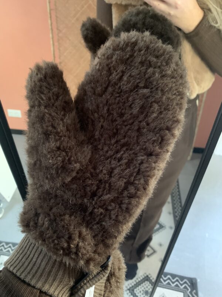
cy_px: 148
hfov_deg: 53.1
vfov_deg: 67.3
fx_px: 222
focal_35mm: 26
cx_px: 111
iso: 800
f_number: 1.8
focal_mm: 4.25
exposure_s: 1/27
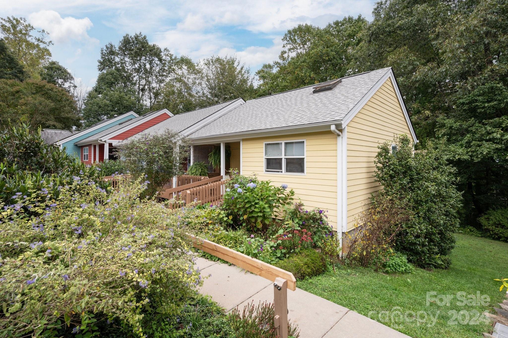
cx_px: 254
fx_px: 233
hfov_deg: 95.0
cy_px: 169
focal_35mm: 16
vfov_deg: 72.0
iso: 200
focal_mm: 16.5
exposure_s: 1/320
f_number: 8
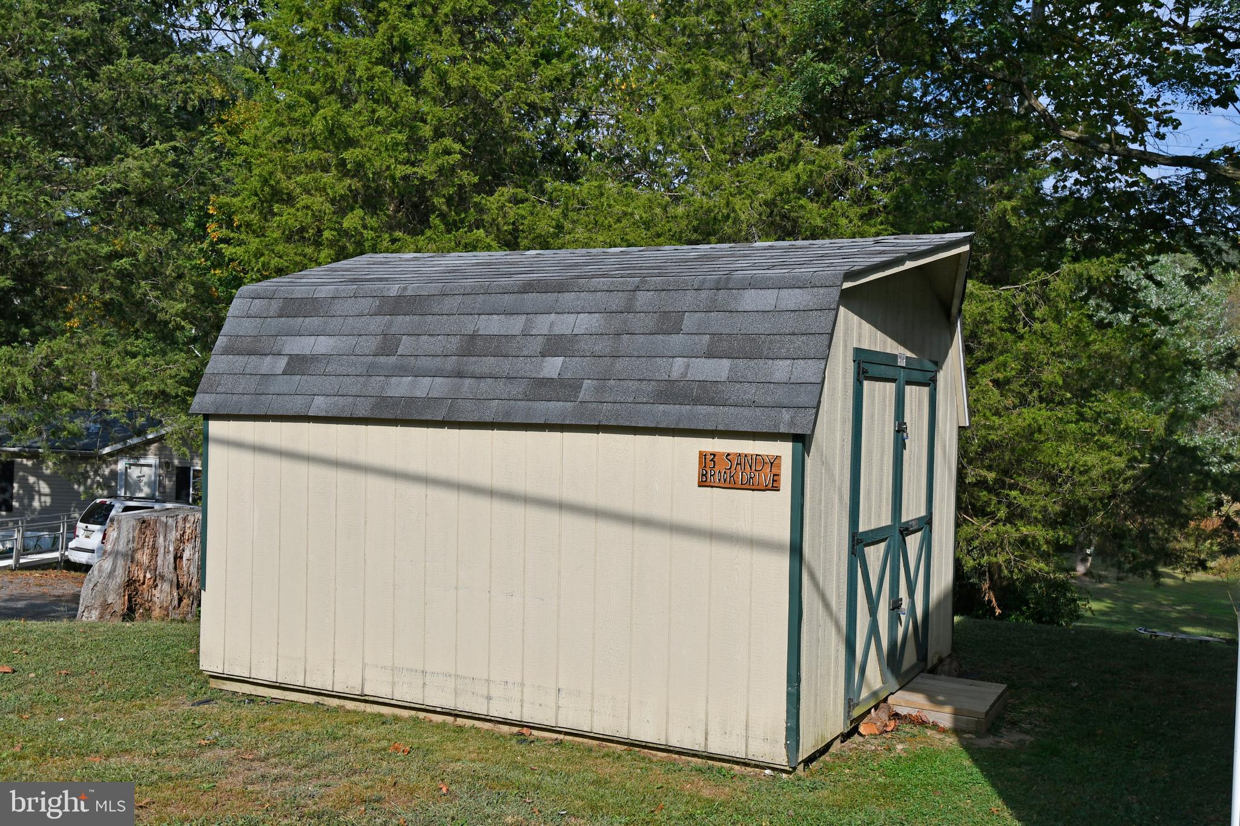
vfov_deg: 36.9
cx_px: 620
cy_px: 413
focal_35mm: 36
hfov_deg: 53.1
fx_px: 1240
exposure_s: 1/400
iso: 100
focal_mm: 24
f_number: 10
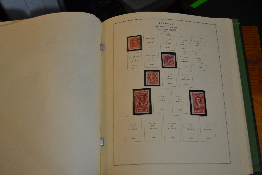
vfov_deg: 34.2
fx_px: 284
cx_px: 131
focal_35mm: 39
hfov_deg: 49.6
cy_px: 88
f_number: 4
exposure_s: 1/60
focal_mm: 26
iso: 1000
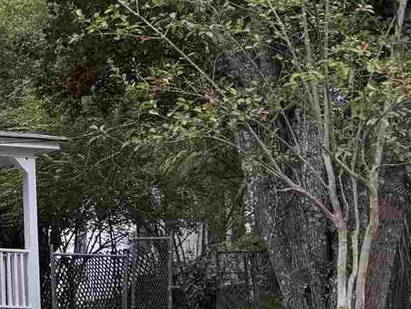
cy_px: 175
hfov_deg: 13.4
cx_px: -443
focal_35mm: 123
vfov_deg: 12.1
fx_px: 1461
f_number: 1.78
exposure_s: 1/685
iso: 80
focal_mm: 6.76
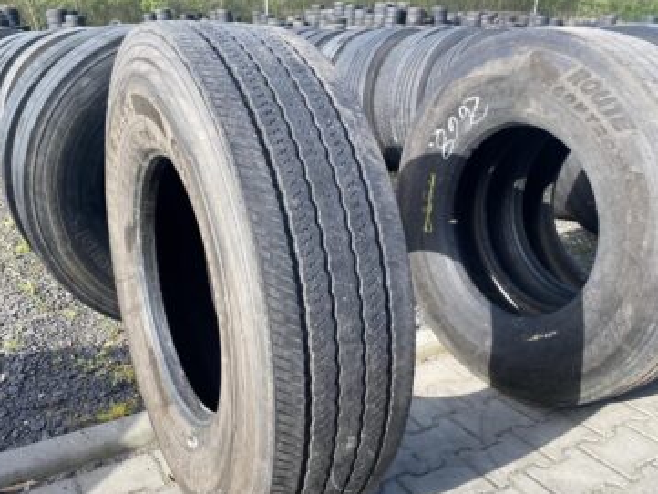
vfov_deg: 45.3
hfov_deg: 58.2
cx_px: 292
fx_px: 589
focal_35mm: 31
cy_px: 285
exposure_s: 1/616
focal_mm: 4.25
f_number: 1.8
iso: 32
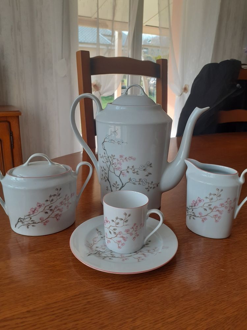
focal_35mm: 27
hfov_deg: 51.4
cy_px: 165
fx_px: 257
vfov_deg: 65.3
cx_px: 124
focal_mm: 3.6
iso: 40
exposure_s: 1/100
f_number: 1.9
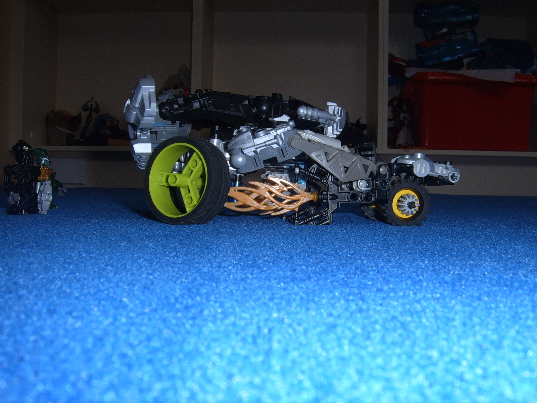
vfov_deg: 40.7
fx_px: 543
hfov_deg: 52.6
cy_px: 202
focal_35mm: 35
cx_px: 268
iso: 69
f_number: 5.8
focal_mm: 5.8
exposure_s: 1/30
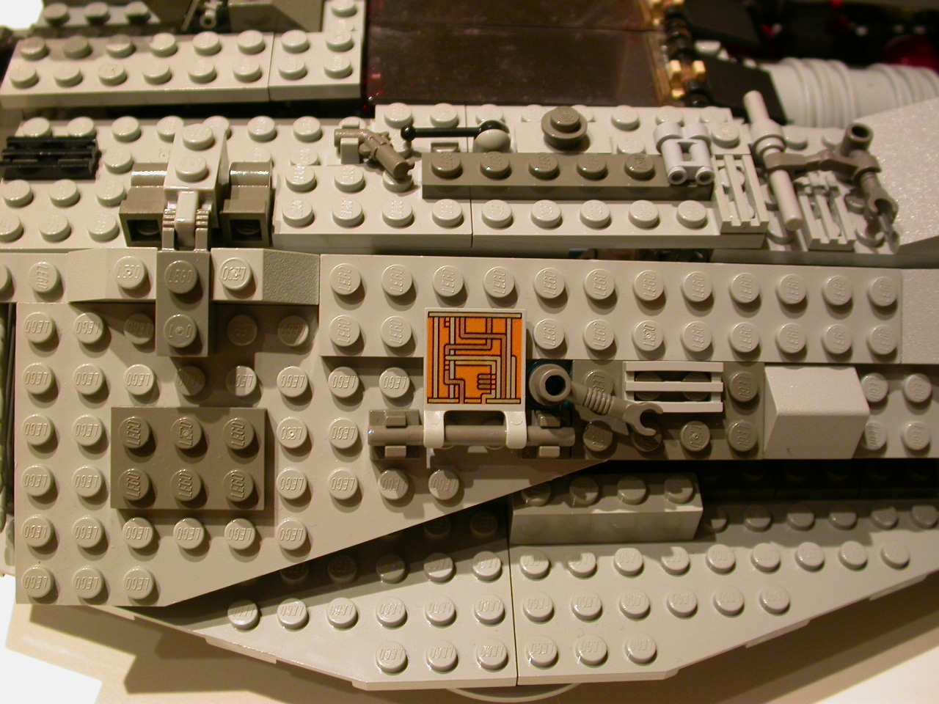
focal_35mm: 42
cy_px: 352
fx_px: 1139
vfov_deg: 34.3
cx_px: 470
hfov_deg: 44.8
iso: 100
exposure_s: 1/14.7
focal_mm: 8.7
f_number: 2.7
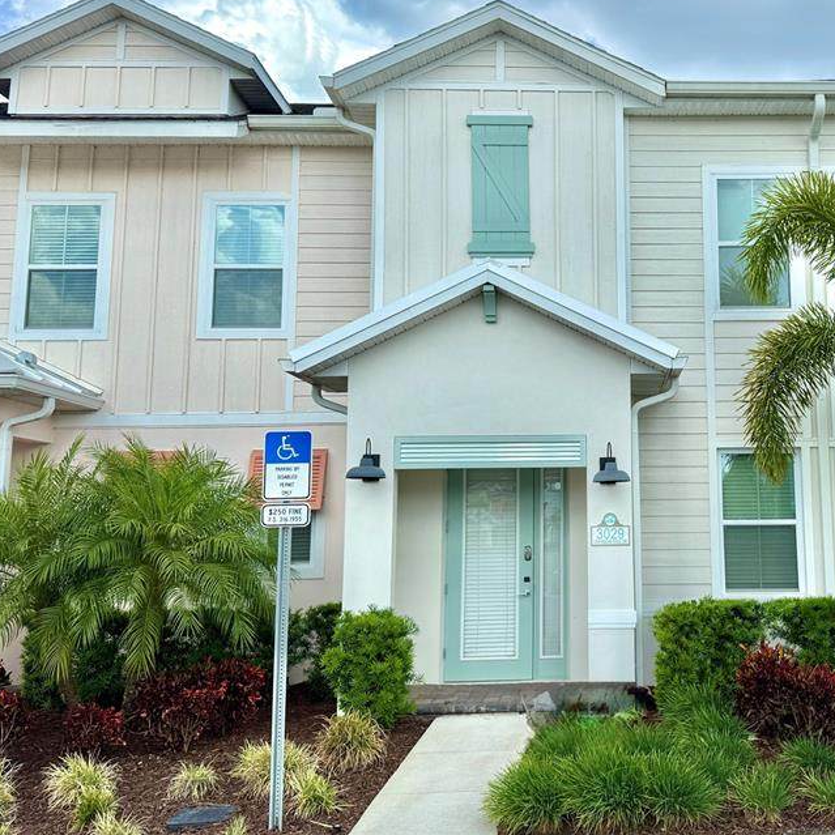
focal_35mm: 34
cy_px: 397
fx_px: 928
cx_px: 615
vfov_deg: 48.4
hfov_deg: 46.9
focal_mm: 6.76
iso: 100
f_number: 1.78
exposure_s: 1/4975
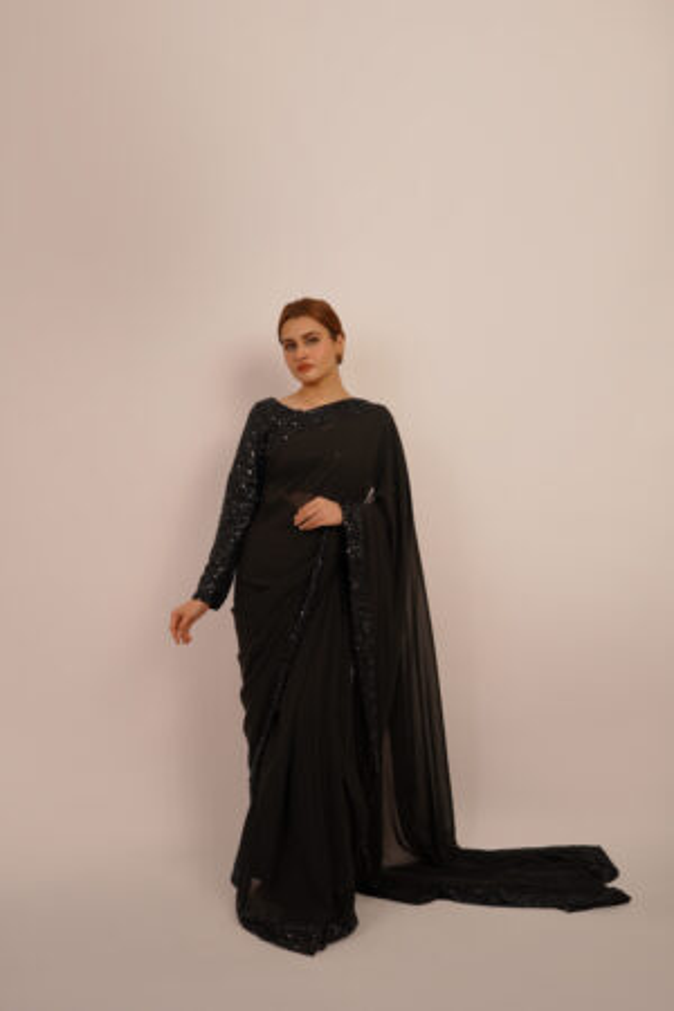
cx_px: 337
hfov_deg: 37.9
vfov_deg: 54.4
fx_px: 983
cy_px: 506
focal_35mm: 35
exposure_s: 1/100
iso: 125
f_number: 3.2
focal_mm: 35
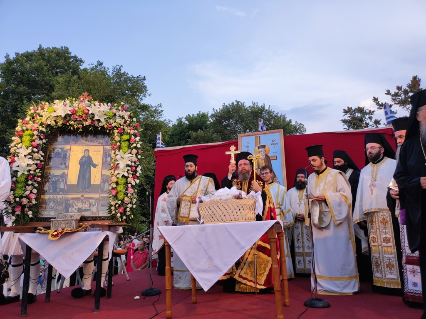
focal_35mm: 25
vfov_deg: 54.8
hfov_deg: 69.4
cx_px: 213
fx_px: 307
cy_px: 160
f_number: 1.79
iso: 117
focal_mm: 4.7
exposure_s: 1/120
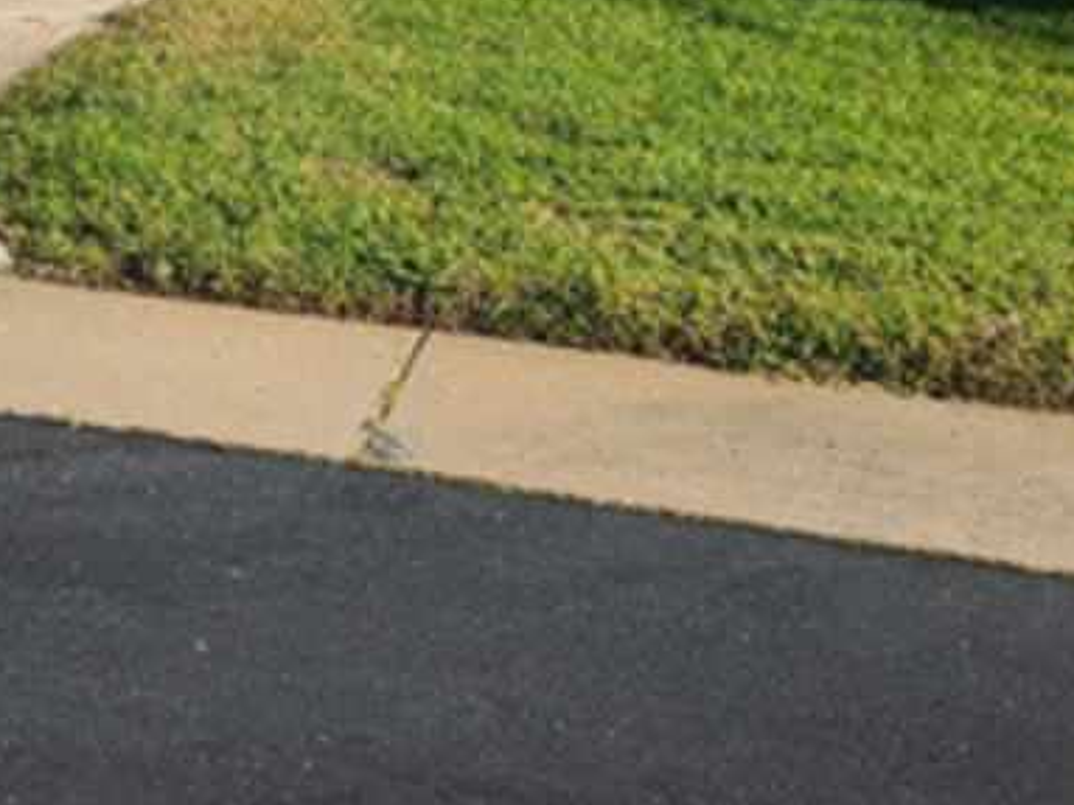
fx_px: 2698
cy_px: -471
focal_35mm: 87
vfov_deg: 15.4
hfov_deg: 19.5
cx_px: -552
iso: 40
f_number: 1.8
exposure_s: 1/2228
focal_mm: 5.4
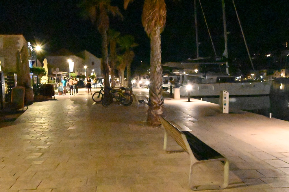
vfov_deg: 43.6
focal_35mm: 30
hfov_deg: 61.9
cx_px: 144
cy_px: 96
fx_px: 241
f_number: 16
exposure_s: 1/10
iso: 51200
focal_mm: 20
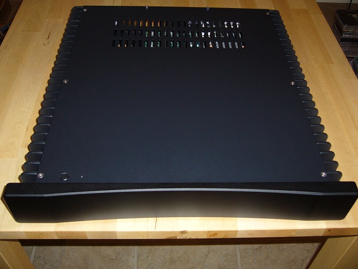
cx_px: 182
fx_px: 372
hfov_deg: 51.3
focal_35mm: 36
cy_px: 132
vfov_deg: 39.7
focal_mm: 5.8
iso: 100
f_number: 2.8
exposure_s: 1/30
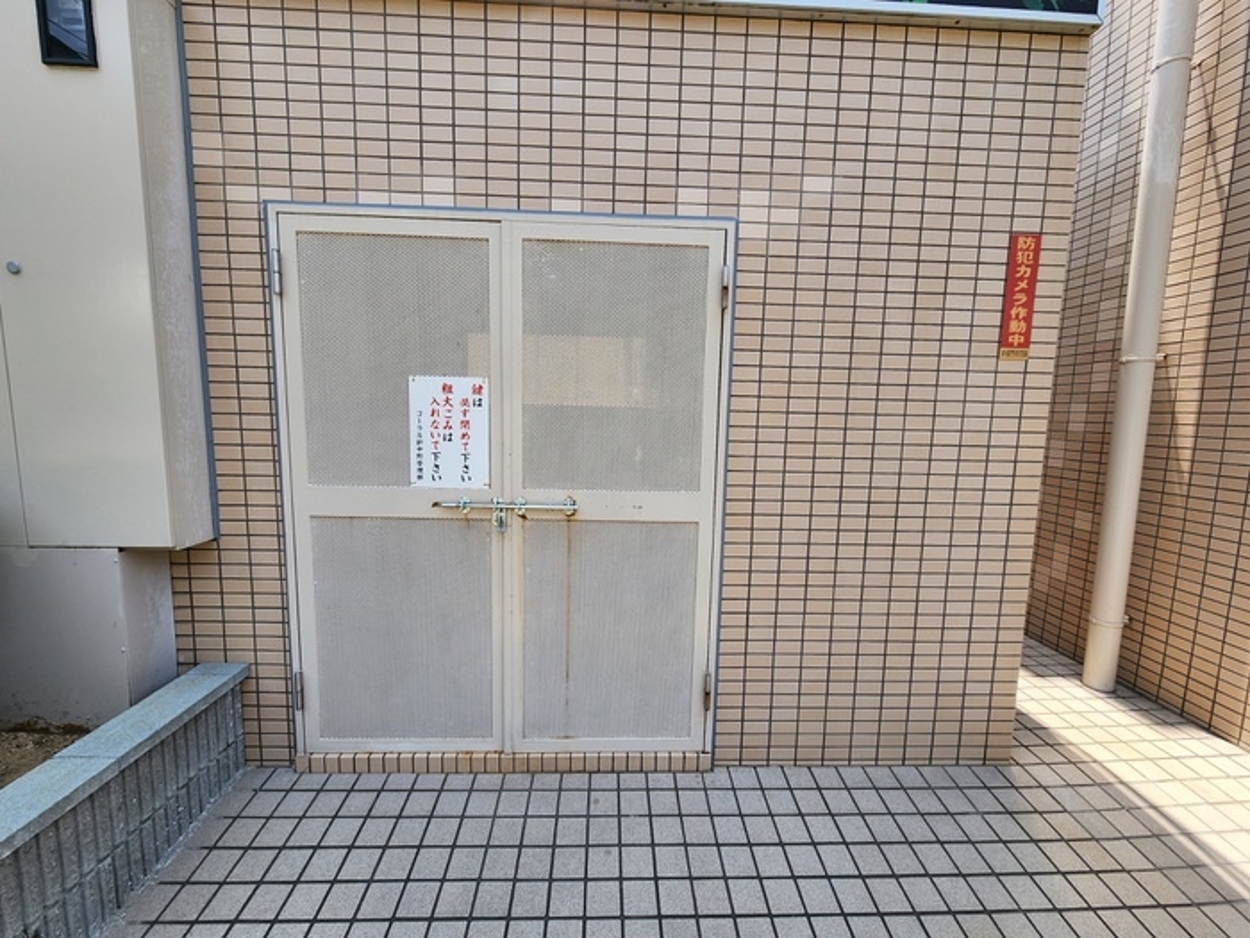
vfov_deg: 89.9
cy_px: 469
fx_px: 469
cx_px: 625
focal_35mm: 13
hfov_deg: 106.2
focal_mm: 2.2
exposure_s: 1/679
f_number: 2.2
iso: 50
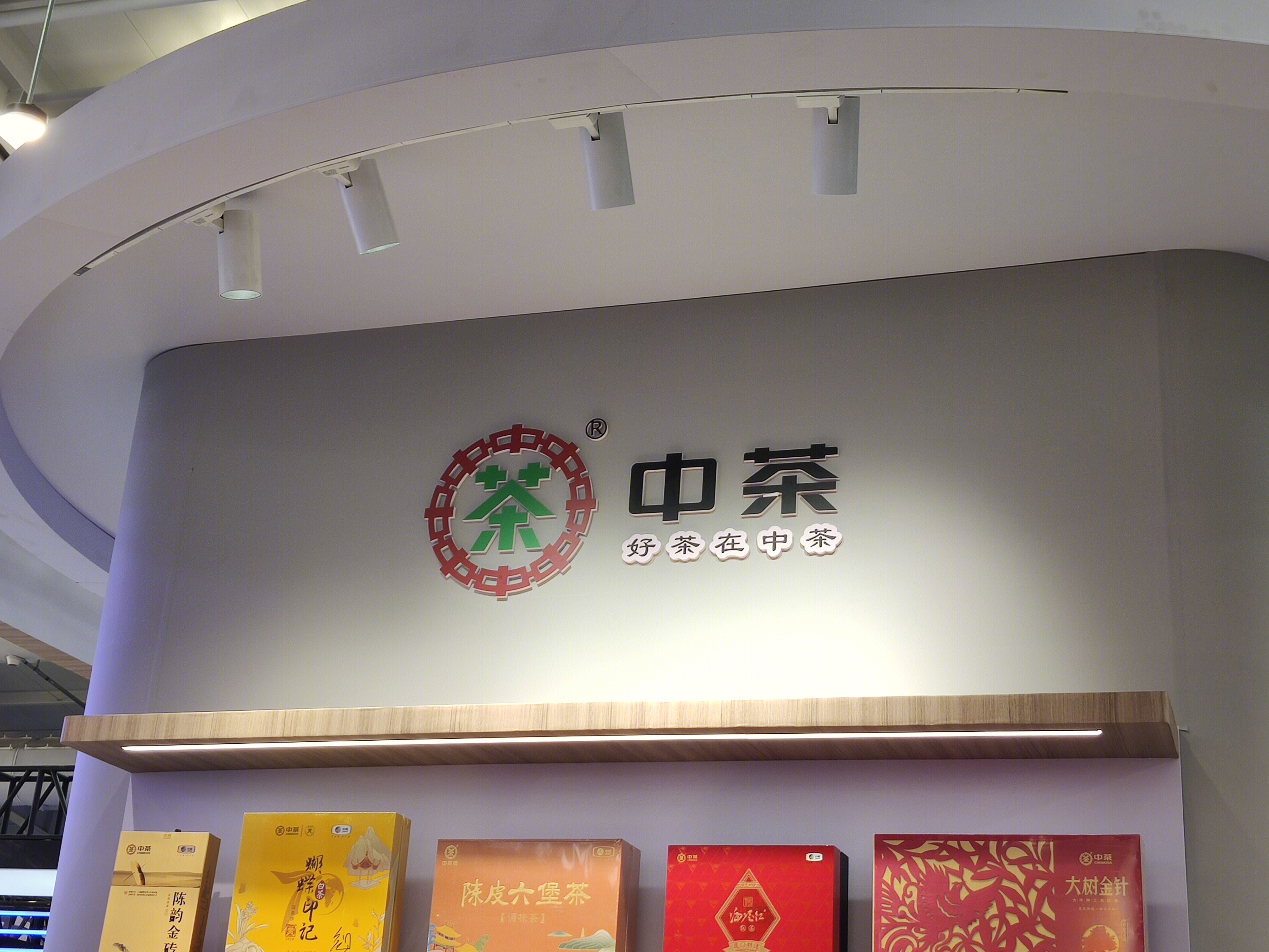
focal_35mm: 49
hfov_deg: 38.9
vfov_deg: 29.7
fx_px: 1796
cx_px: 634
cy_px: 476
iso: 115
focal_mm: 4.75
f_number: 1.75
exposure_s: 1/100
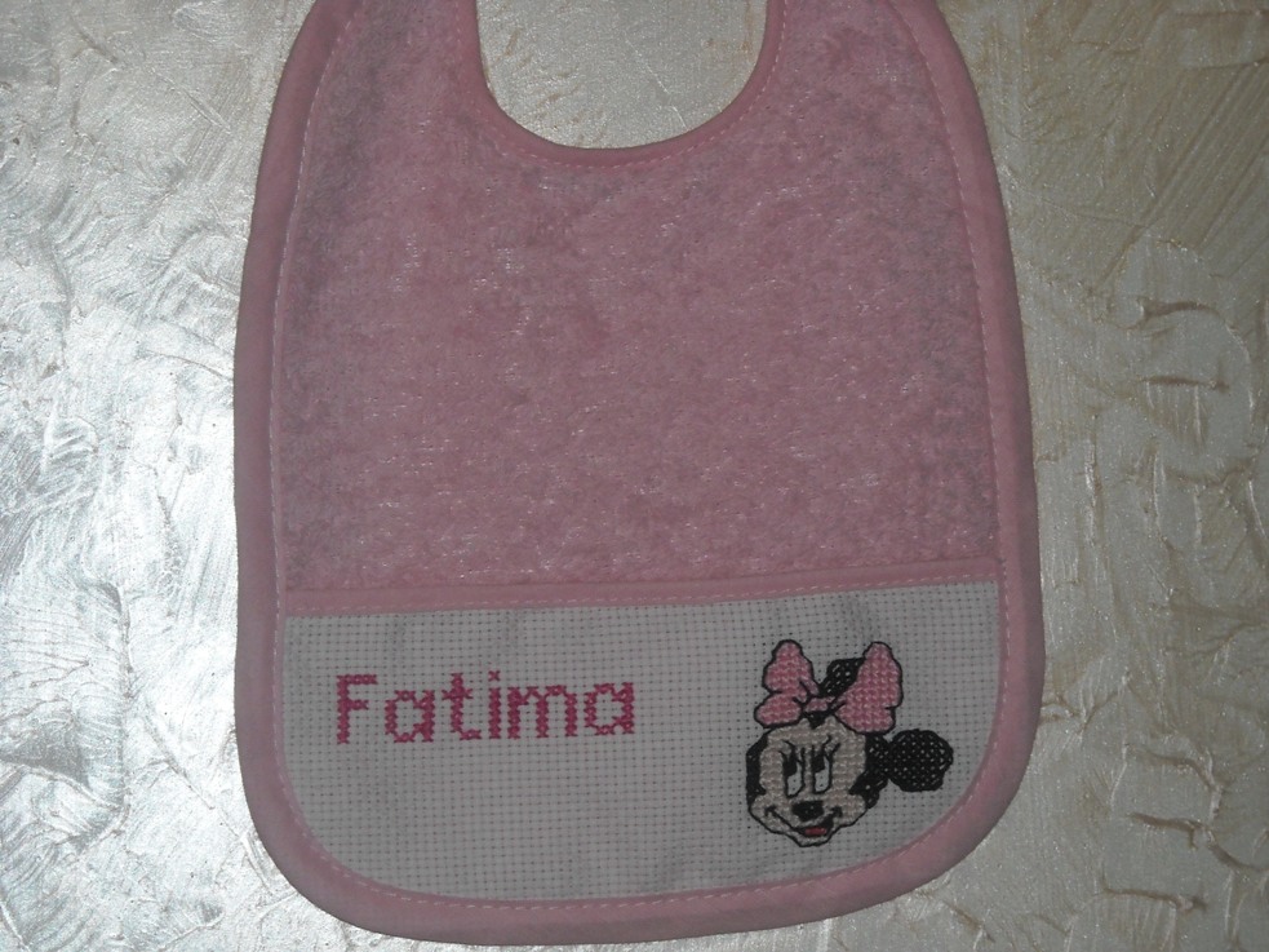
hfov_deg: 18.7
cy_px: 476
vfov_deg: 14.1
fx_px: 3849
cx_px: 634
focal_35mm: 105
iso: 200
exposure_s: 1/125
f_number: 4.7
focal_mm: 17.1
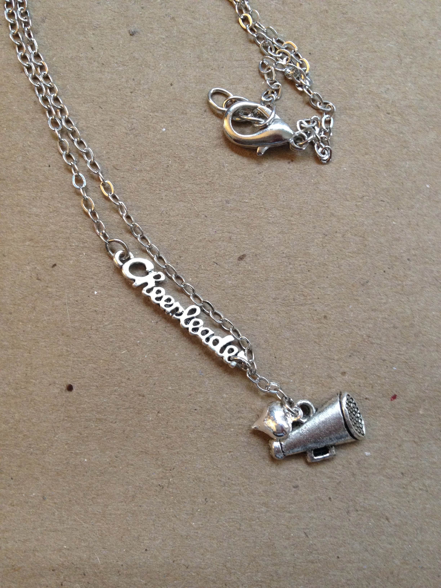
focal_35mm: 35
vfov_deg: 52.6
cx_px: 220
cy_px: 294
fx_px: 595
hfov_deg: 40.7
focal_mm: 4.28
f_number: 2.4
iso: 160
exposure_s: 1/20
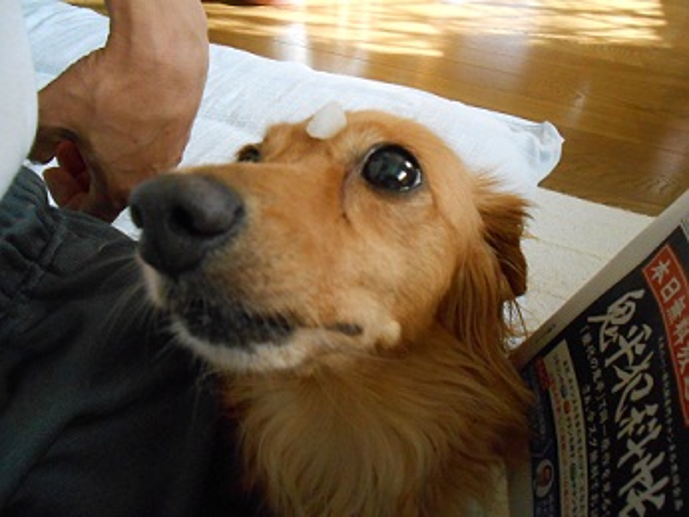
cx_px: 344
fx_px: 518
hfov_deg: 67.3
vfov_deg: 53.1
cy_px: 258
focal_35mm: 26
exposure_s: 1/100
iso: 800
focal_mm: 4.6
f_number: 3.5
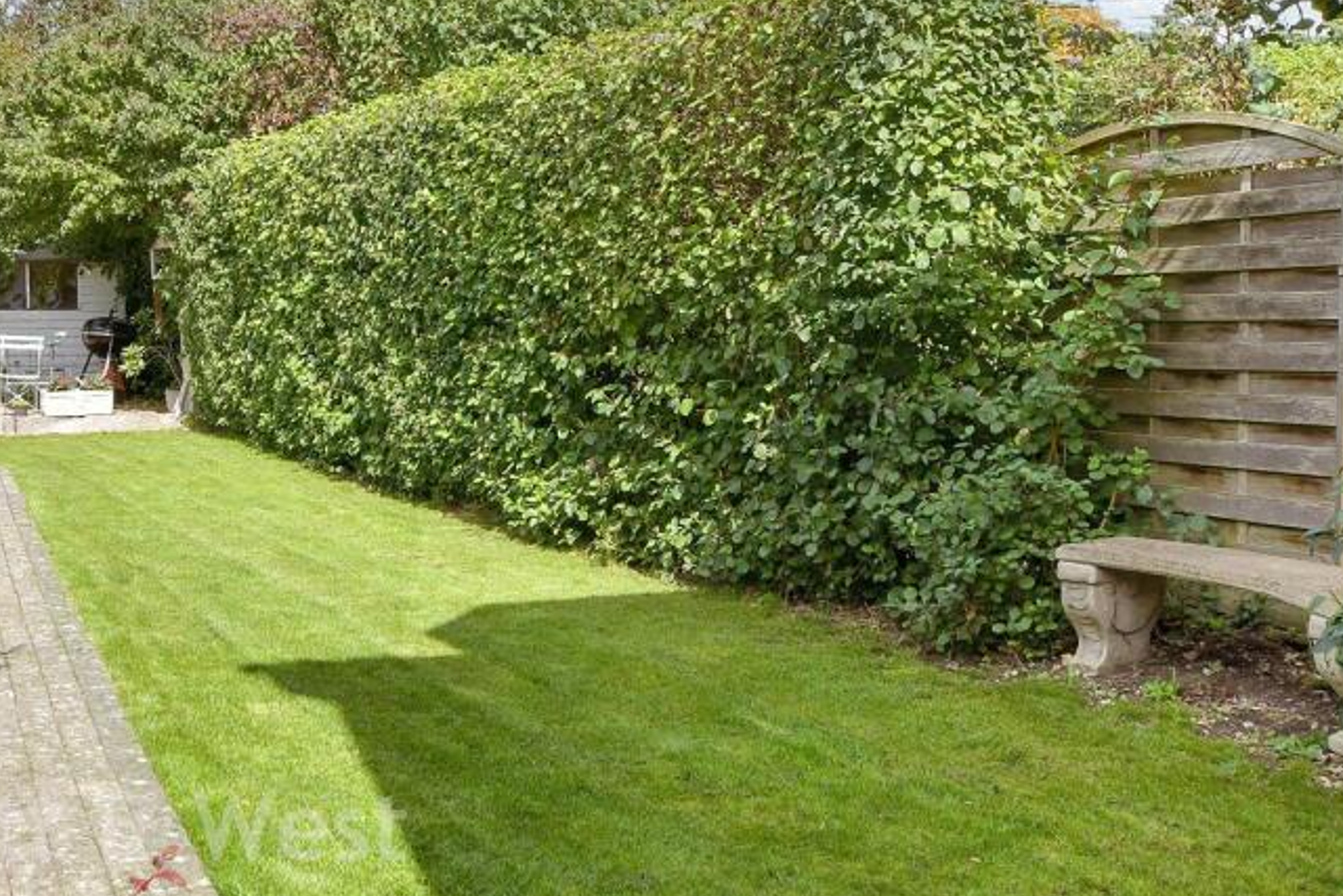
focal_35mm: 48
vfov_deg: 28.0
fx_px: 1791
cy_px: 337
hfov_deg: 40.3
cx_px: 395
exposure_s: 1/320
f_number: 8
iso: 200
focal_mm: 20
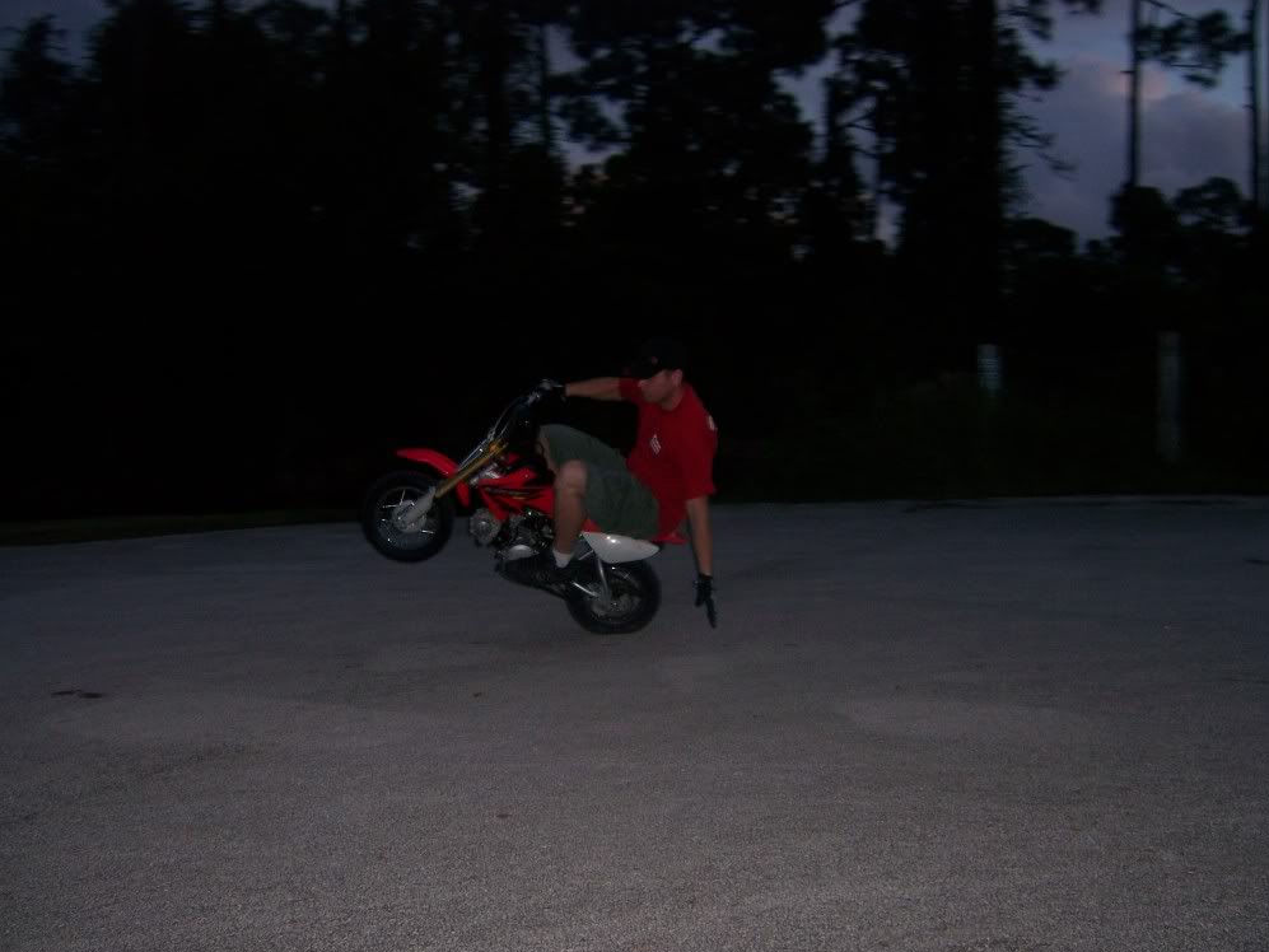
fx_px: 1357
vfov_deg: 38.7
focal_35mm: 37
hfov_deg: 50.1
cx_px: 631
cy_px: 479
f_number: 2.8
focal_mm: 6
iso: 125
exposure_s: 1/60
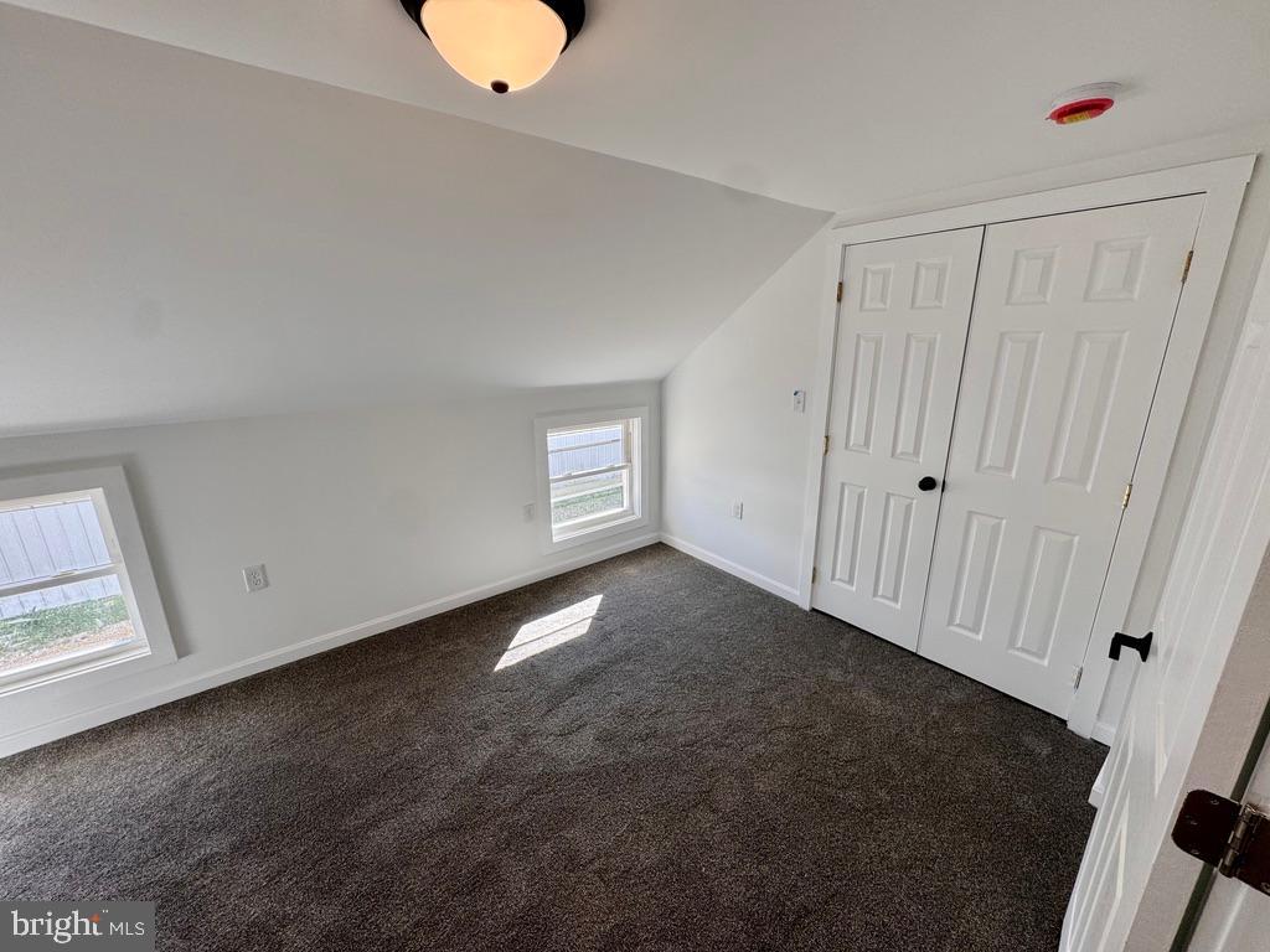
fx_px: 514
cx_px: 635
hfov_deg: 102.1
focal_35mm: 14
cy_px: 476
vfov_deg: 85.7
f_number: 2.2
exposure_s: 1/121
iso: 40
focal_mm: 2.22
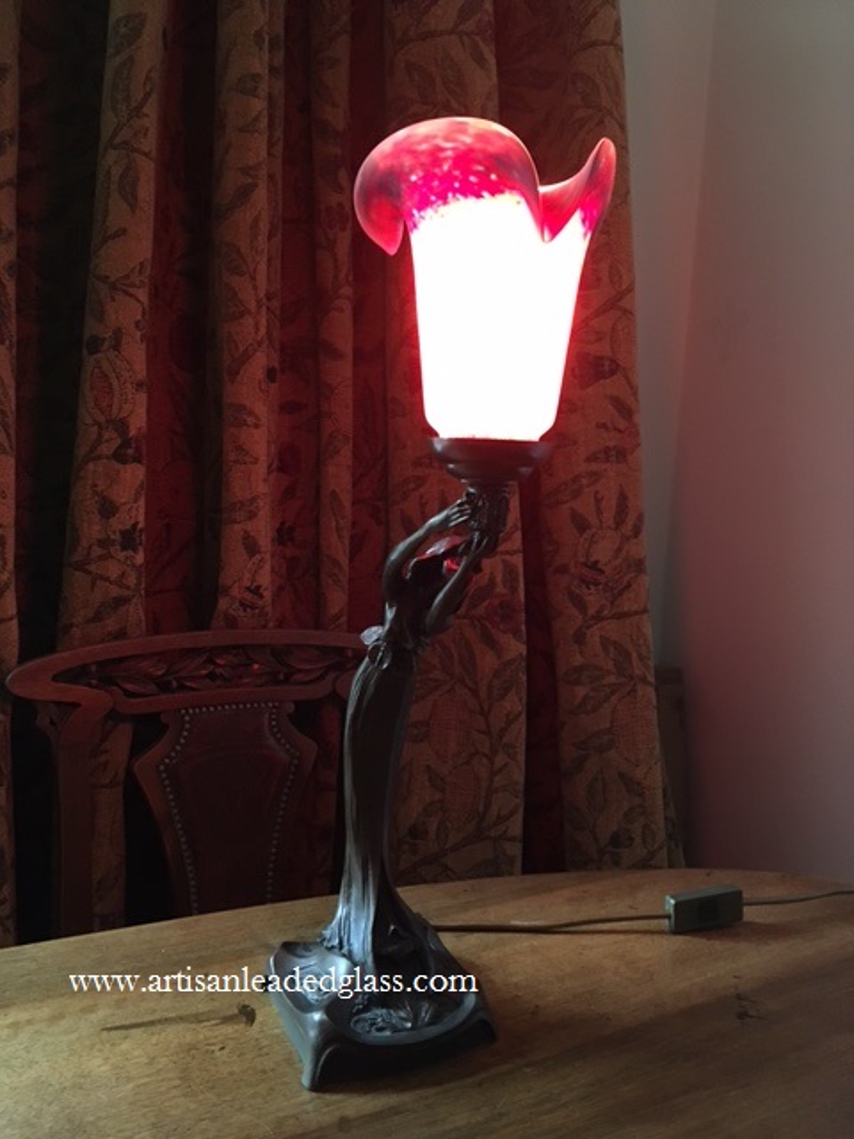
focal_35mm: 29
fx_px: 954
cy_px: 570
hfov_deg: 48.2
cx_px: 427
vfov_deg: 61.7
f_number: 2.2
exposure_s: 1/17
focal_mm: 4.15
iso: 200
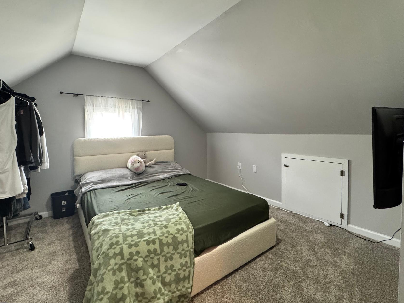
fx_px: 198
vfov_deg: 74.6
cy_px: 138
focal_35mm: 17
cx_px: 193
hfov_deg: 91.0
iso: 400
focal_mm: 2.22
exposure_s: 1/60
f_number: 2.2
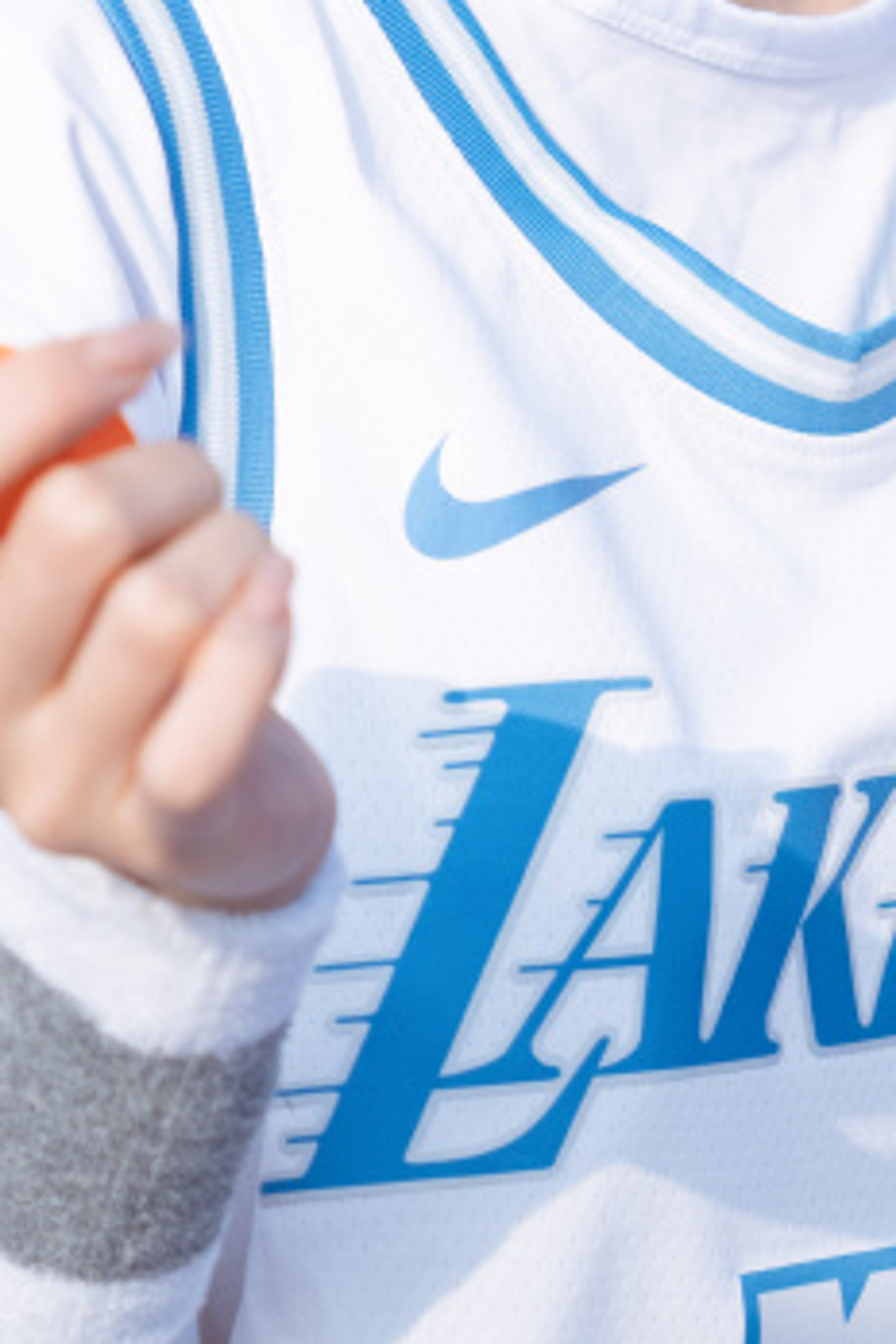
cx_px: 838
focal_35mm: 232
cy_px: -104
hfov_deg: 5.9
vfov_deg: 8.8
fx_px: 8675
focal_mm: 67.4
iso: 100
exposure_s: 1/800
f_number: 3.2
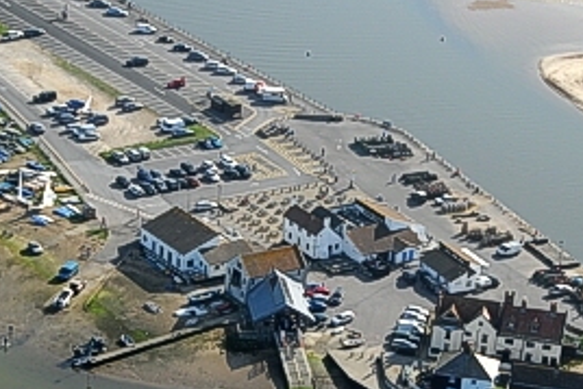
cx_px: 381
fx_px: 2528
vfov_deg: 8.8
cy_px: 292
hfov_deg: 13.1
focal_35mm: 156
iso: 160
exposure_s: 1/400
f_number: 7.1
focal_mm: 62
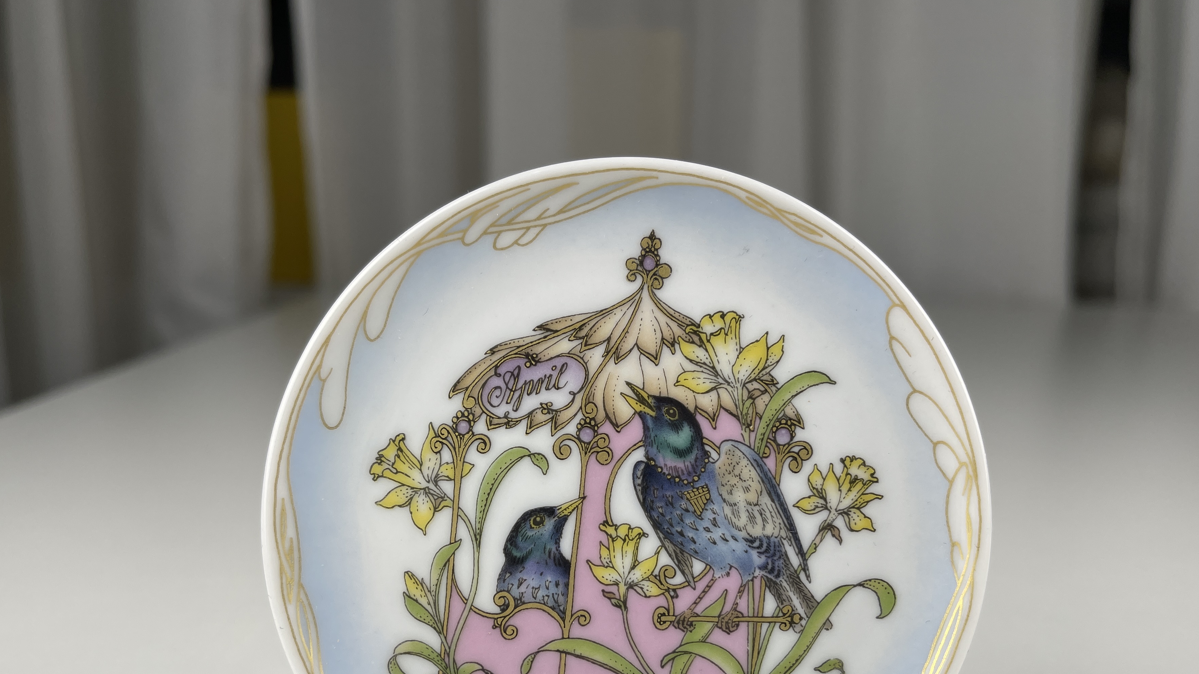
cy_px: 496
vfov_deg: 37.0
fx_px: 986
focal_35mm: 31
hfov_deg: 62.6
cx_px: 597
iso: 32
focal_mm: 5.1
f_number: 1.6
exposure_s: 1/230
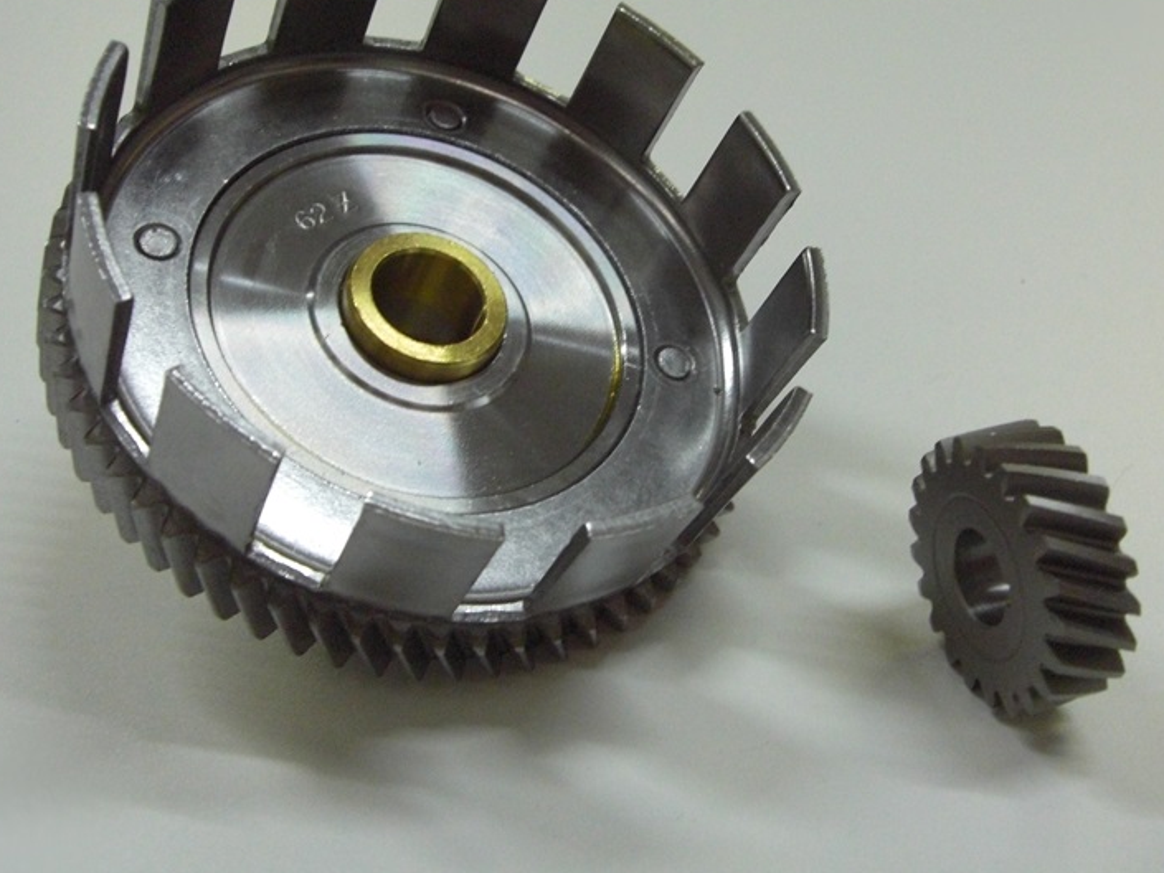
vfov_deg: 32.8
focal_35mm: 44
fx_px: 1480
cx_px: 624
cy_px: 375
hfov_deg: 42.9
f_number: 2.7
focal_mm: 6.2
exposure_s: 1/100
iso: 400
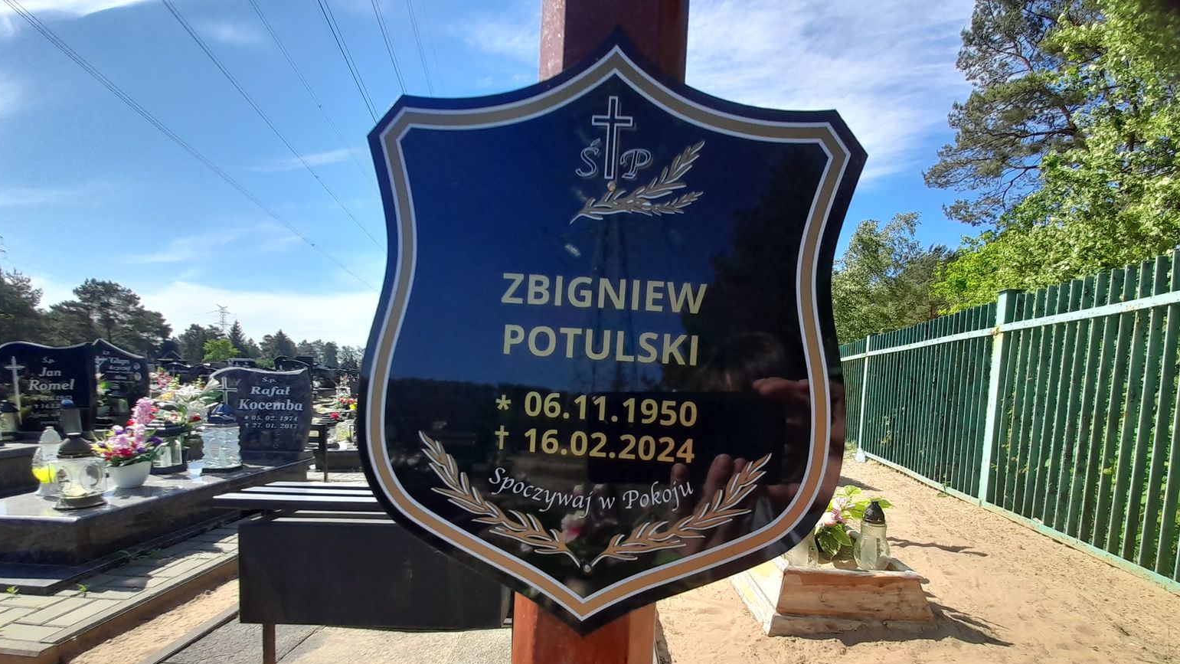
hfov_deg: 103.0
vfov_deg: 69.6
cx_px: 604
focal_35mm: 15
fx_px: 469
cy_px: 407
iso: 40
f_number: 2.2
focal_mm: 1.42
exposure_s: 1/989
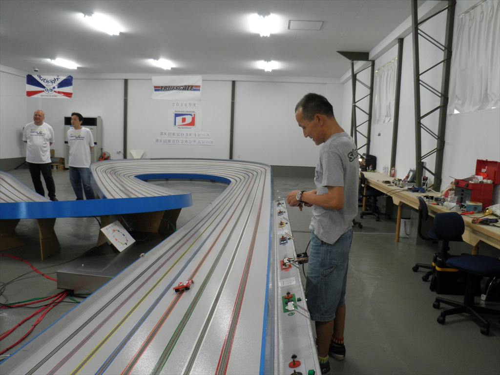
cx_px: 250
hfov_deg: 63.4
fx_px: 404
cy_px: 188
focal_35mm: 28
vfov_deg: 49.7
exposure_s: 1/30
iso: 160
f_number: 3.2
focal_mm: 5
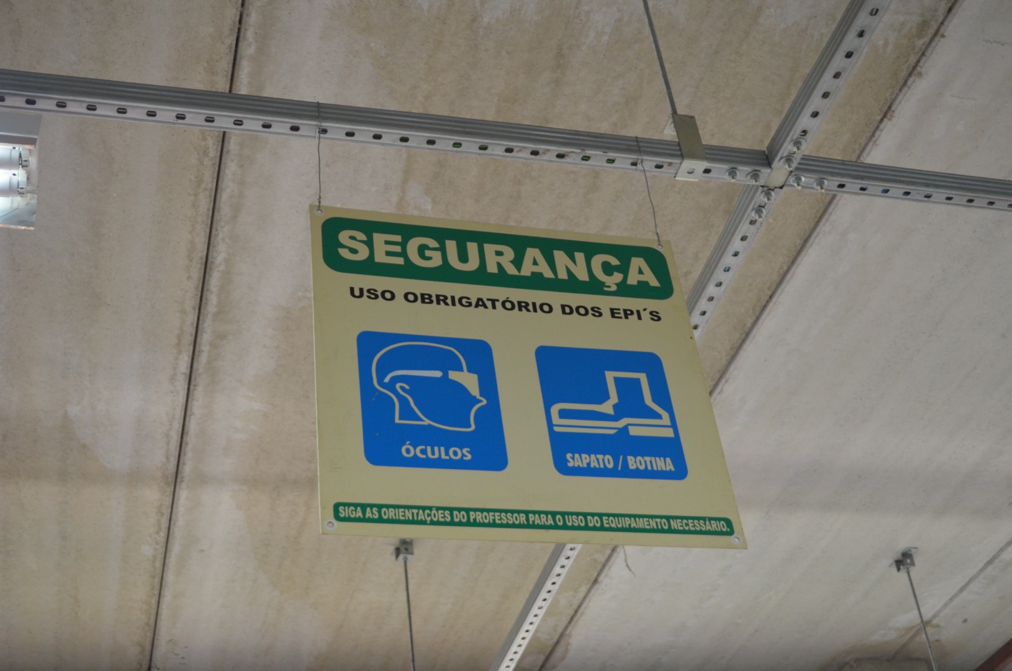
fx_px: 1431
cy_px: 336
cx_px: 506
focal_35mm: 51
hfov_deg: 39.0
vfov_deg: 26.4
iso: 800
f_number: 5
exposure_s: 1/50
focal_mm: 34
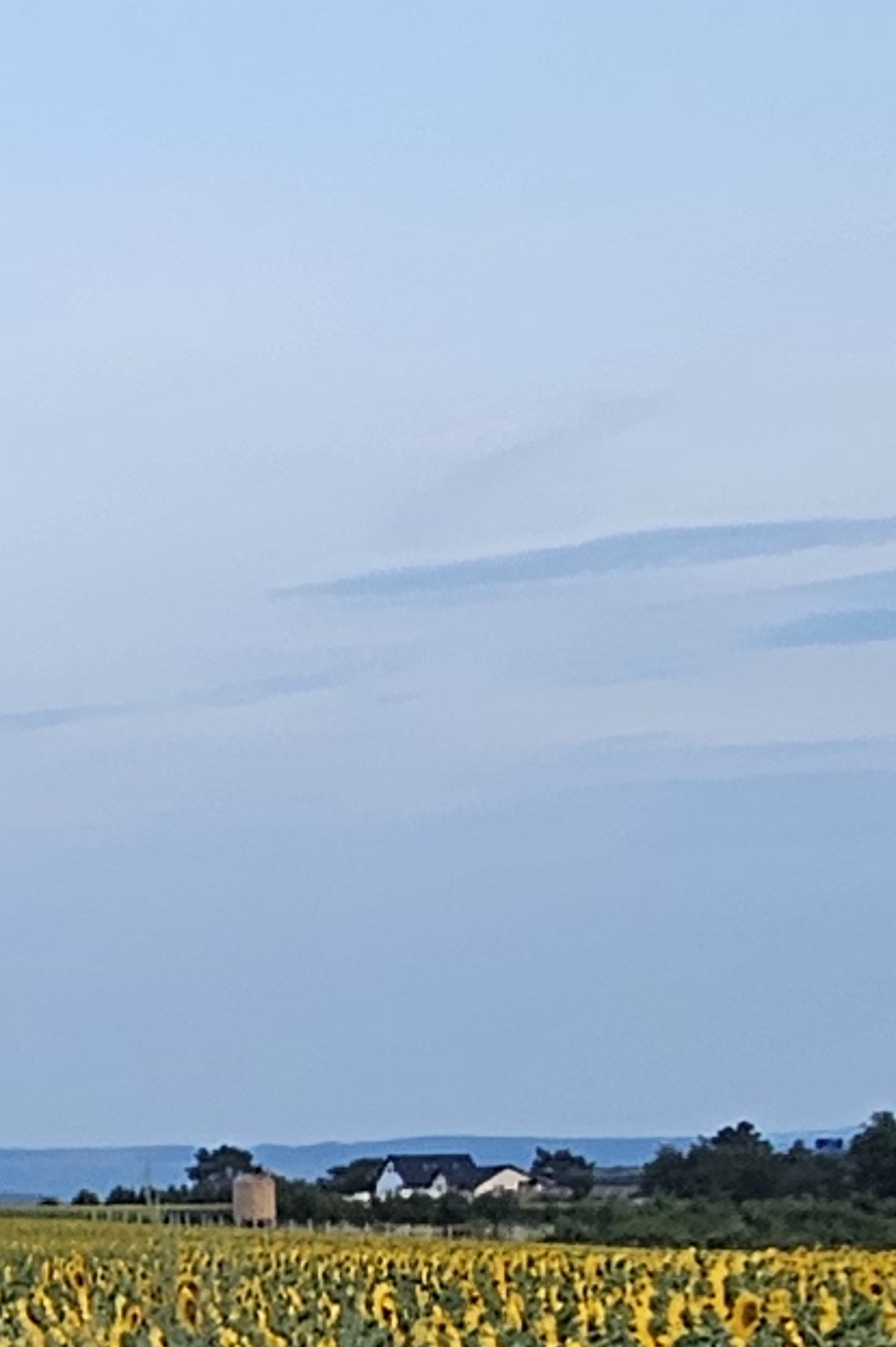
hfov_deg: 12.9
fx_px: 3251
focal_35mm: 87
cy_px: 1254
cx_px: -1073
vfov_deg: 22.7
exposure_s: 1/50
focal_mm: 2.2
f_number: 2.2
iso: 50
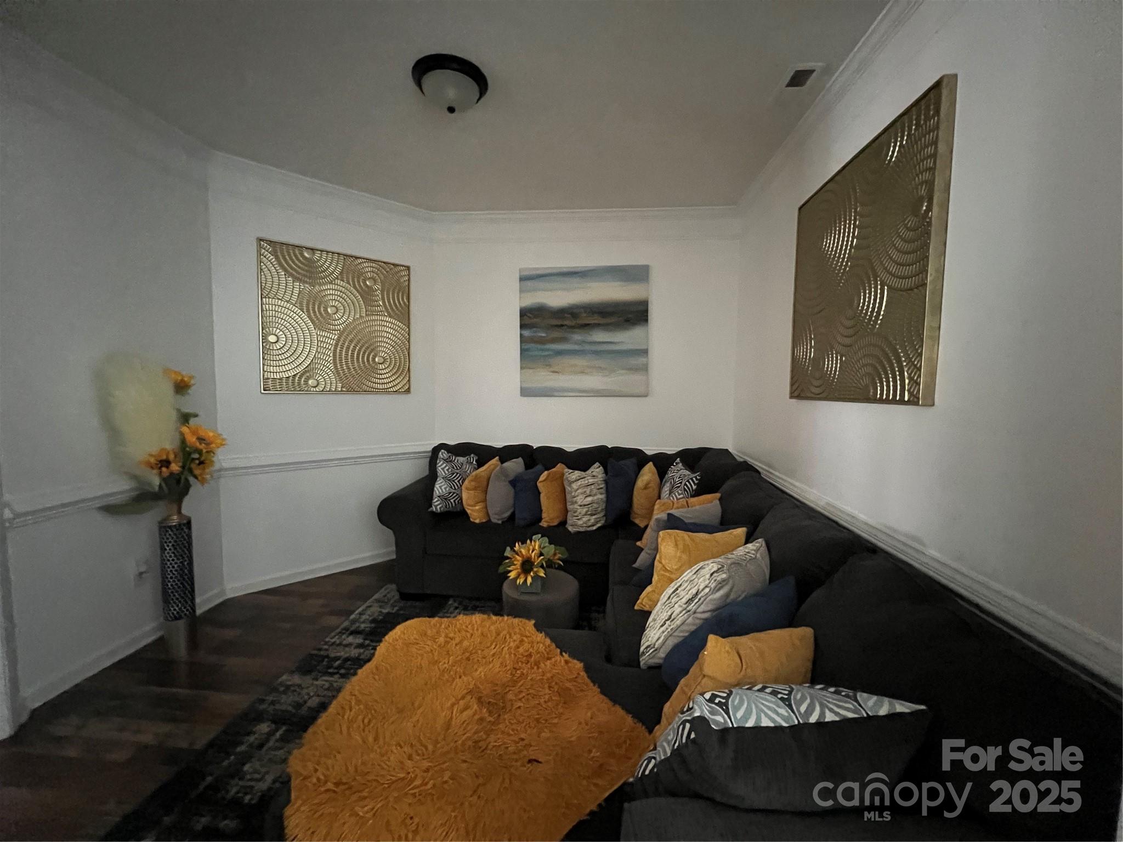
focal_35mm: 13
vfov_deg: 89.9
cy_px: 421
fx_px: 422
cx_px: 562
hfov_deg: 106.2
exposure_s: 1/30
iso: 1250
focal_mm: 1.57
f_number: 1.8
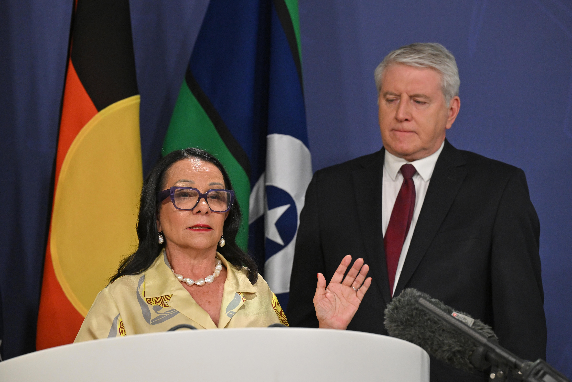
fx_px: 2542
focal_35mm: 160
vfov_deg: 8.6
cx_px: 286
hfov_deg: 12.8
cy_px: 191
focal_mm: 160
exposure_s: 1/320
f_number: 5
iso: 3200
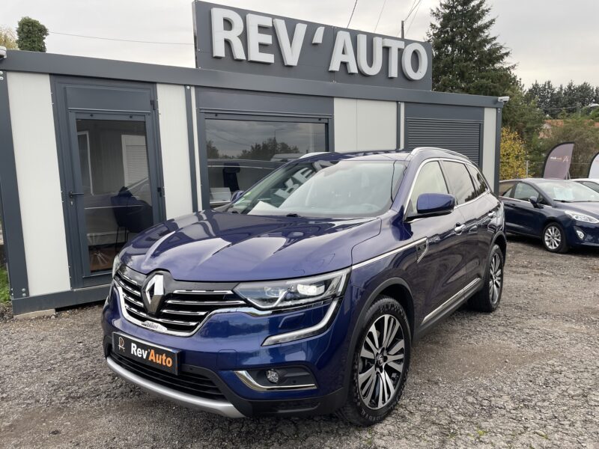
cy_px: 224
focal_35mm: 26
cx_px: 300
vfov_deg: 53.1
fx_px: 450
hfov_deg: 67.3
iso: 32
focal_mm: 4.2
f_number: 1.6
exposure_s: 1/296
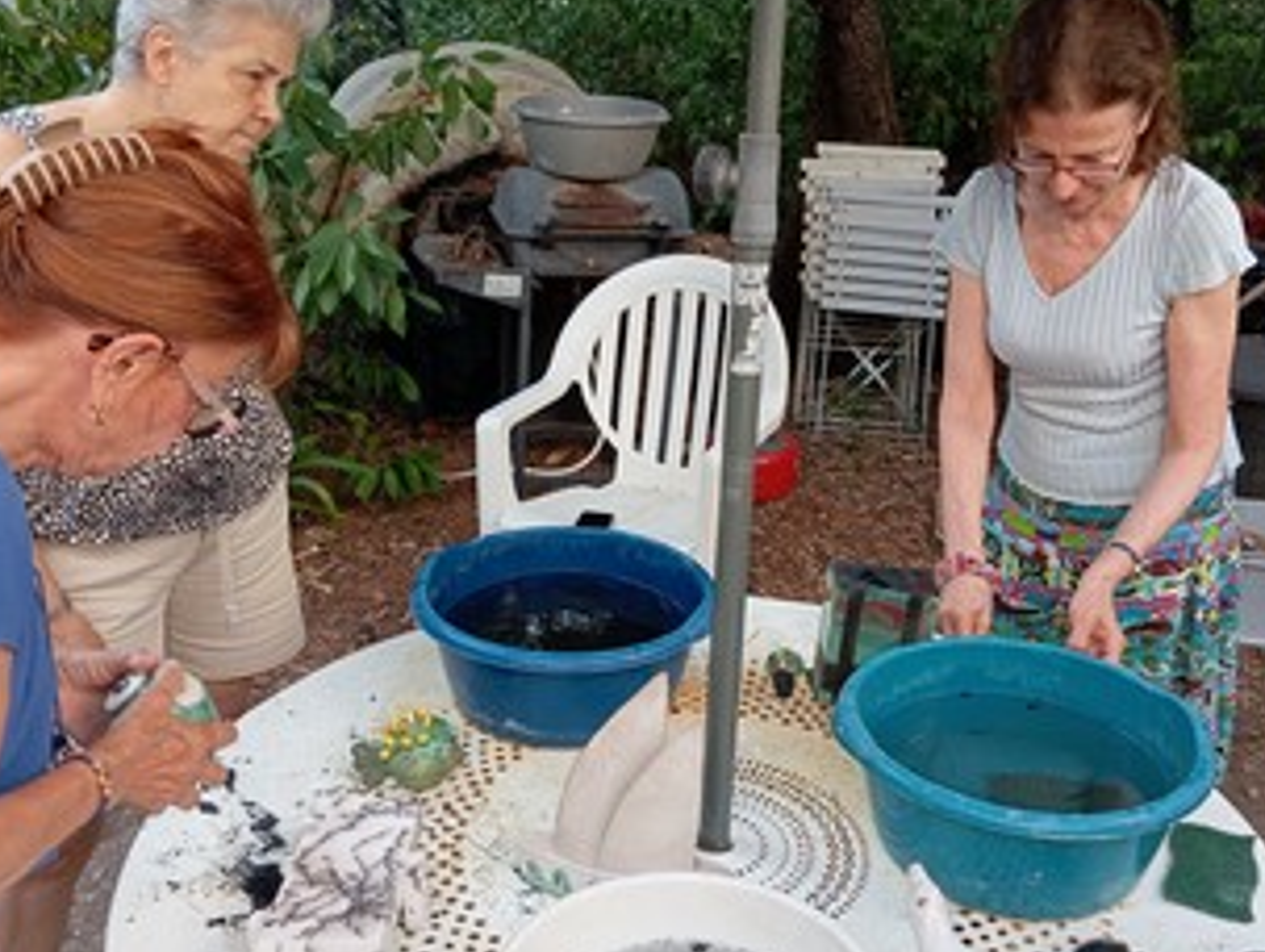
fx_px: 1354
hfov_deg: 50.1
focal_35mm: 37
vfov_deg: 38.7
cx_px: 660
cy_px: 461
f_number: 1.8
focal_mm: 4.22
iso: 105
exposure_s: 1/50
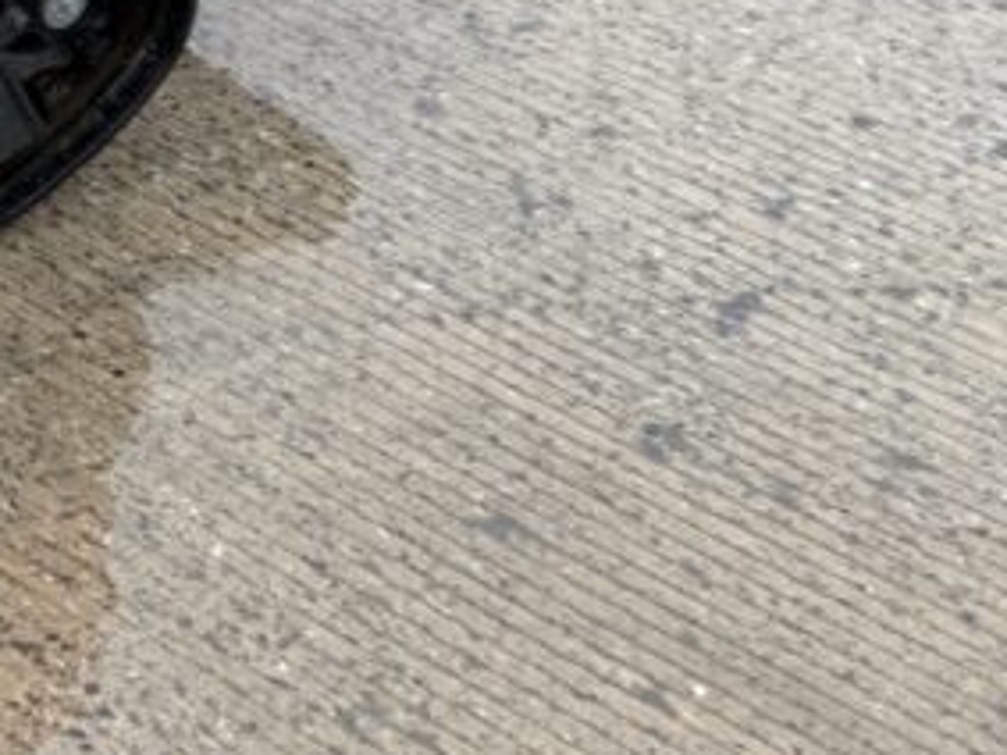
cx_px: -569
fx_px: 3053
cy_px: -449
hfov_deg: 16.7
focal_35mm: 105
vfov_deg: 13.1
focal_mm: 3
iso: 16
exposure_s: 1/122
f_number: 1.8
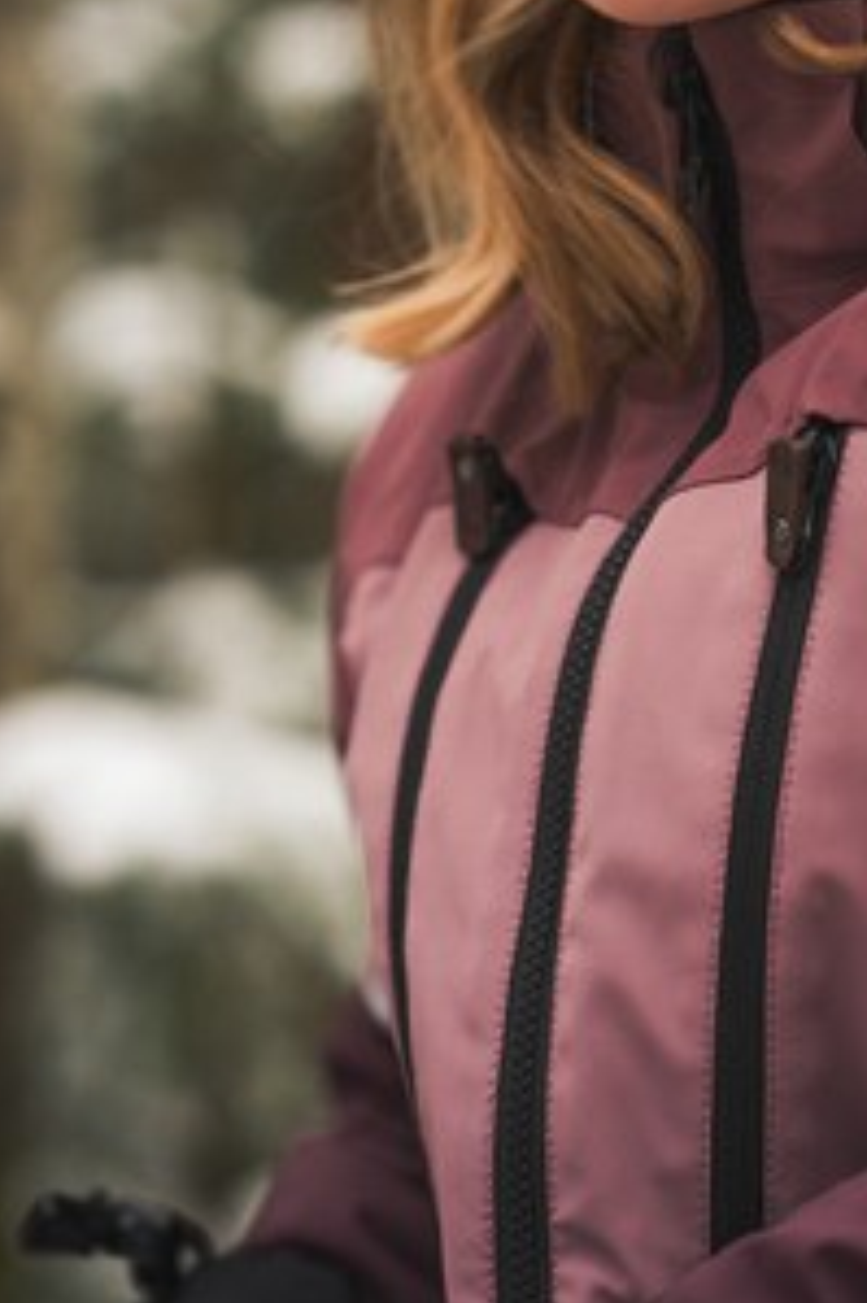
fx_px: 6690
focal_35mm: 185
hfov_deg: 7.4
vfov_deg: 11.1
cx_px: 839
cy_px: 318
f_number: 2.5
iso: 100
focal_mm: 85
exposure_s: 1/200
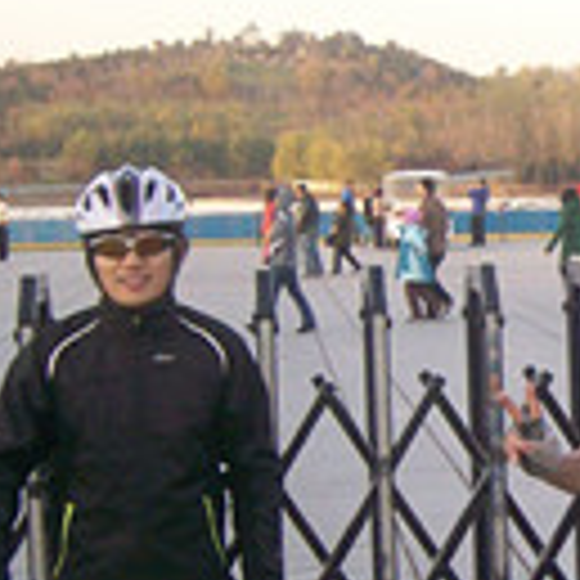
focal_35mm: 120
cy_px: 344
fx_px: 2275
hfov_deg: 14.0
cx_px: 746
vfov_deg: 14.5
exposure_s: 1/222
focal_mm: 5.8
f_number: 2.8
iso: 160
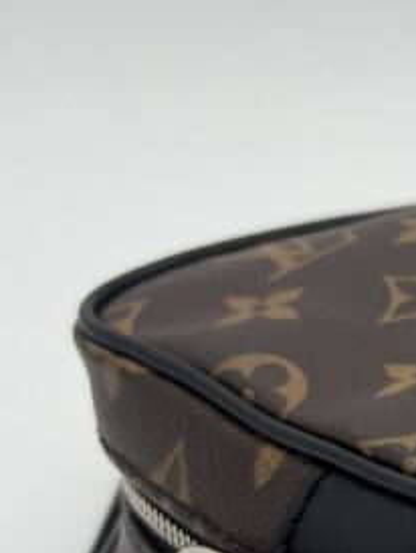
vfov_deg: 19.6
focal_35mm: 97
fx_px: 1552
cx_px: 691
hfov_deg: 14.0
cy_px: 561
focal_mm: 5.7
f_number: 1.5
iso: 50
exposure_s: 1/341
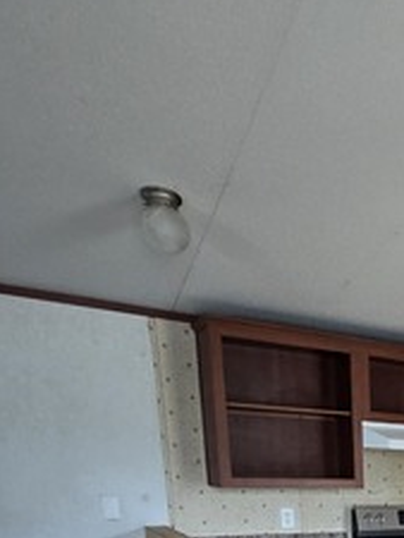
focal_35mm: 37
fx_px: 575
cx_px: 567
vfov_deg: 39.2
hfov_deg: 28.8
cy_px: 617
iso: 125
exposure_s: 1/60
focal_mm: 2.2
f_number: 2.2
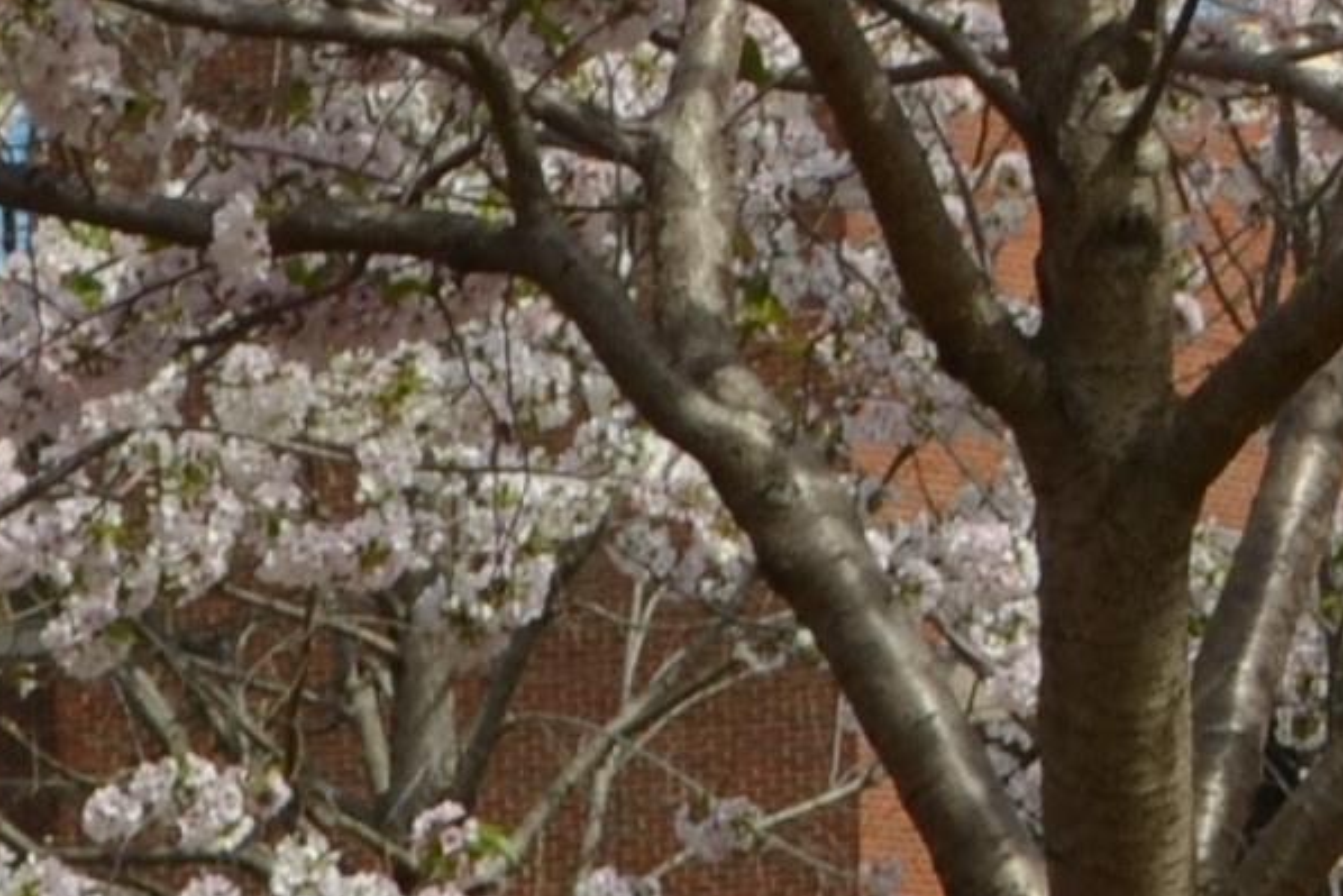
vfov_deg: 3.0
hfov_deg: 4.3
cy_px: -1080
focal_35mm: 462
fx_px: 17238
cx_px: 4170
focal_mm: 40
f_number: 8
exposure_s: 1/250
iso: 100
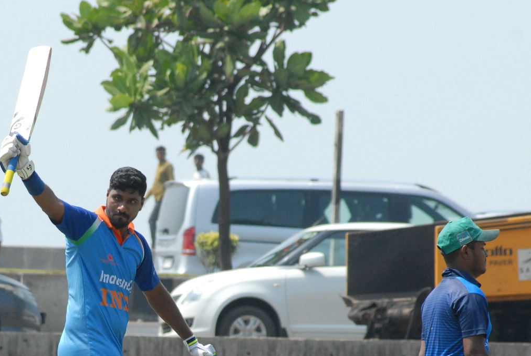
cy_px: 329
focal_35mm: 632
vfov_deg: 2.2
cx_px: 109
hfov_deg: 3.3
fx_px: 9334
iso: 500
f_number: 11
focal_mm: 220
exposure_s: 1/500
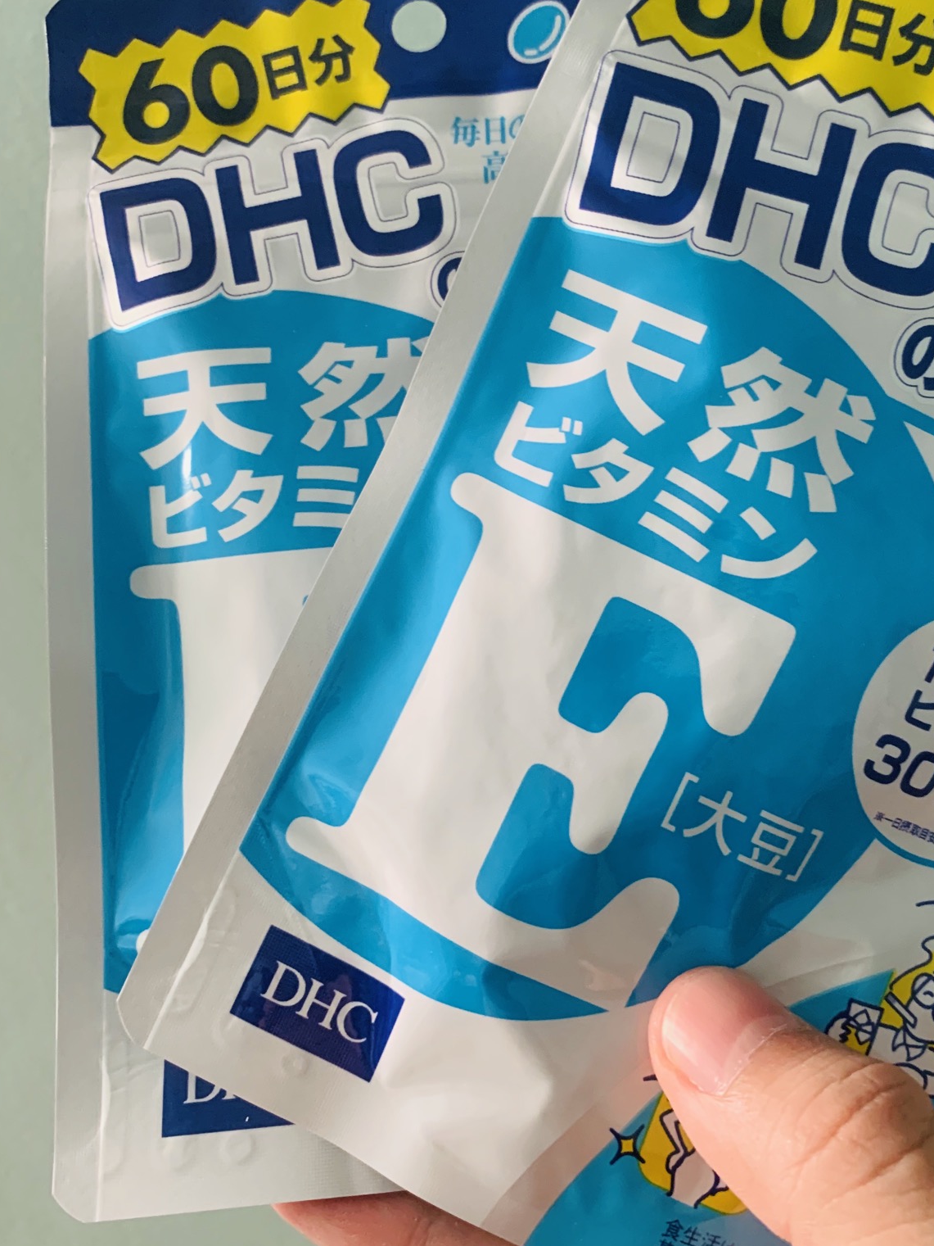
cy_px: 563
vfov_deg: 52.5
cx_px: 623
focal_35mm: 35
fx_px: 1259
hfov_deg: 40.2
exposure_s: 1/60
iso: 320
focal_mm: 4.25
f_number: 1.8
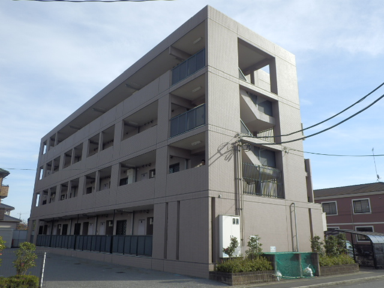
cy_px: 144
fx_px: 366
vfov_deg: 42.9
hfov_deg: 55.4
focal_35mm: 33
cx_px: 192
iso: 80
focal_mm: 5.9
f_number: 3.7
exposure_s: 1/640
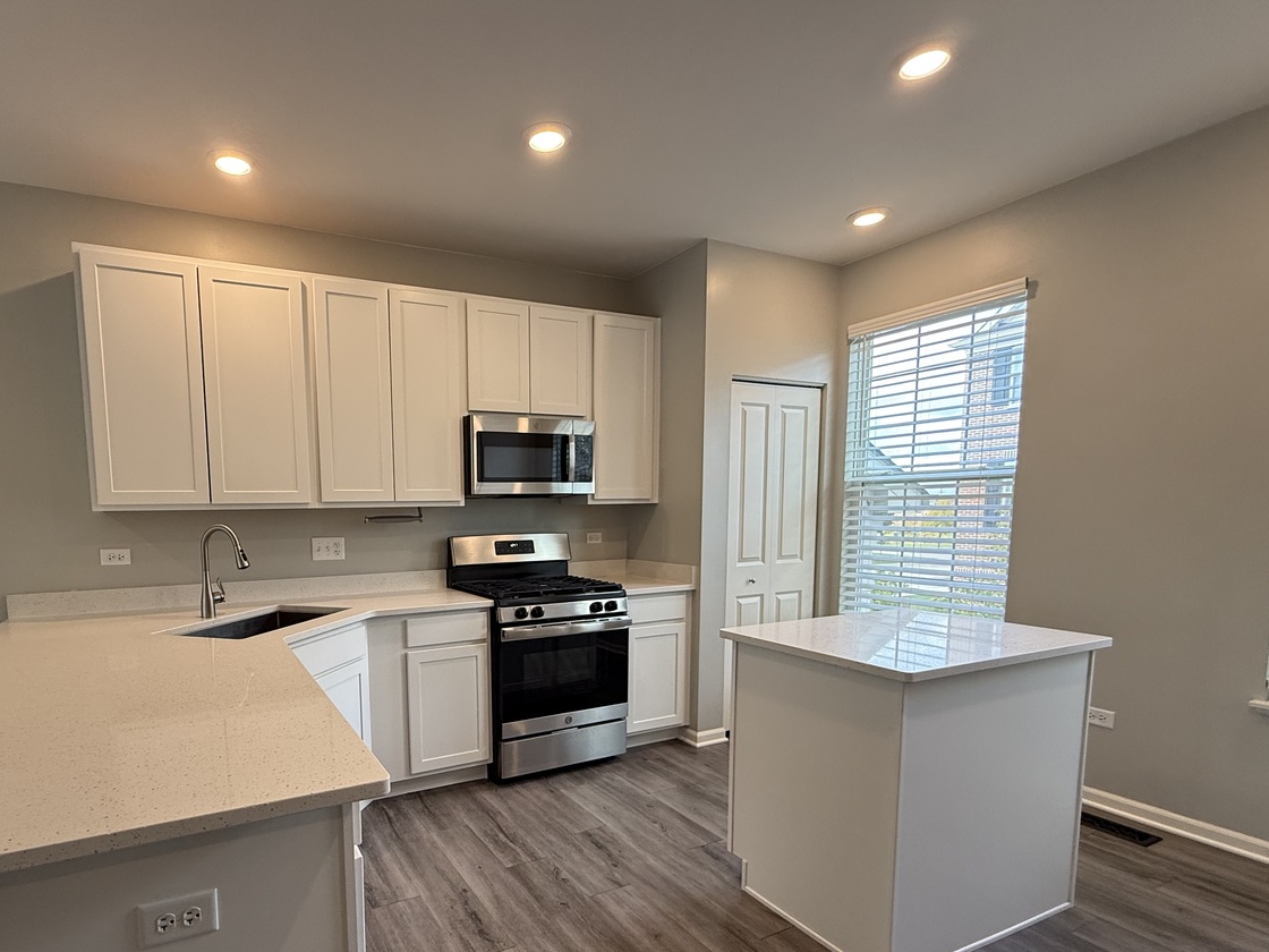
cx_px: 485
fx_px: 660
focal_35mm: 18
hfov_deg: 86.2
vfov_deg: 70.8
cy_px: 577
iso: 125
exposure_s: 1/120
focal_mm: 2.22
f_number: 2.2
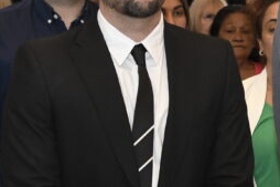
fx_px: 1694
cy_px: 2
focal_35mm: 218
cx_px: 493
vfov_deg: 6.3
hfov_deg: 9.1
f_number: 8
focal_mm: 36
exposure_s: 1/125
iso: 1600
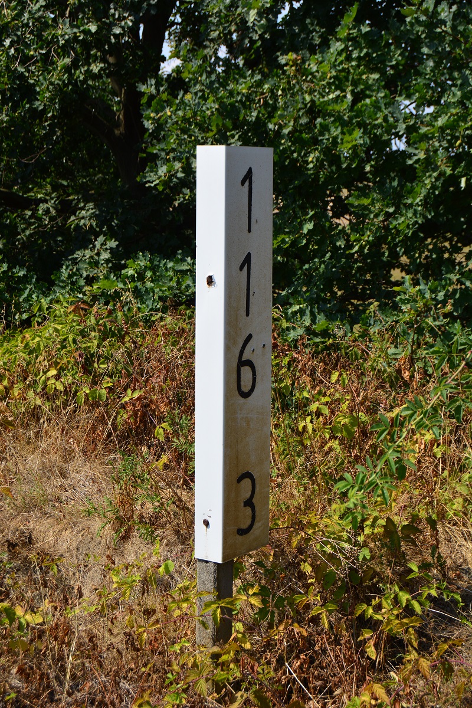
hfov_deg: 22.6
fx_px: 1180
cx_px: 236
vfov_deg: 33.4
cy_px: 354
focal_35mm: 60
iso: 250
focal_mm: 40
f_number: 8
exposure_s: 1/640
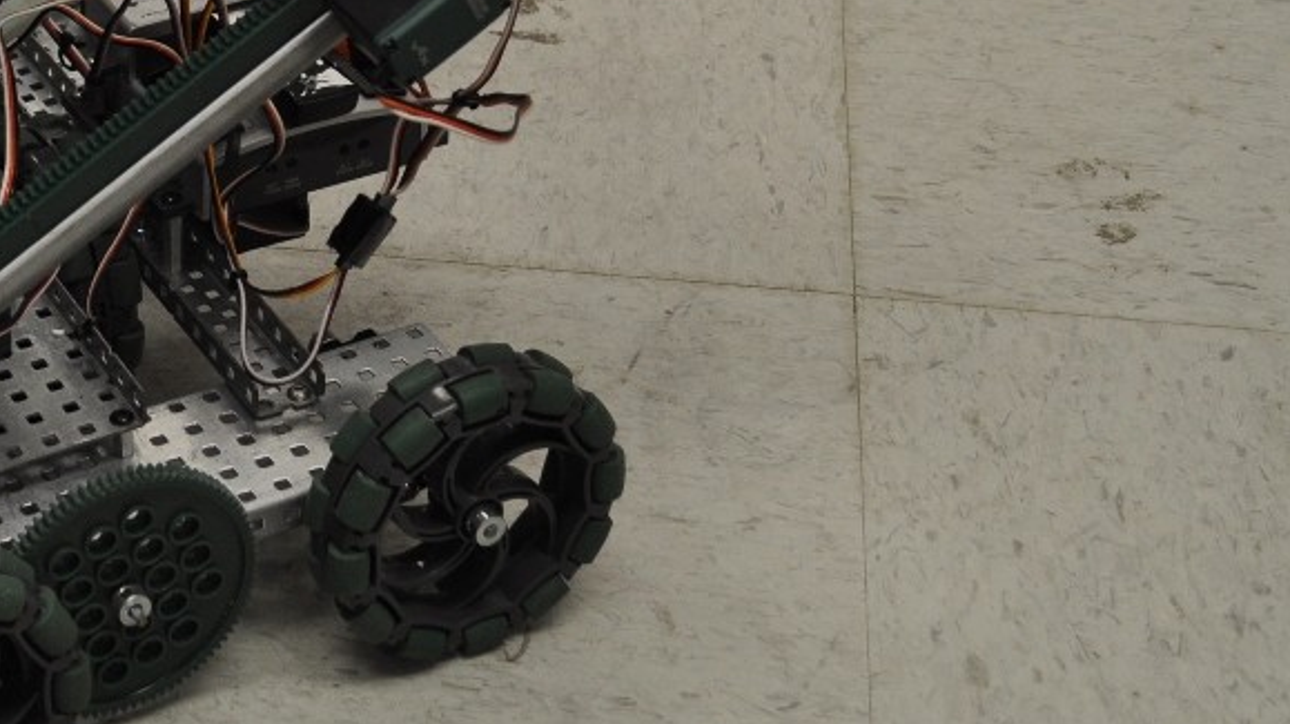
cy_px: -98
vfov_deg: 13.6
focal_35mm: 87
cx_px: 105
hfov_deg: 23.7
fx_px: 2974
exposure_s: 1/80
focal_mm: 22
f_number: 4.5
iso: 400
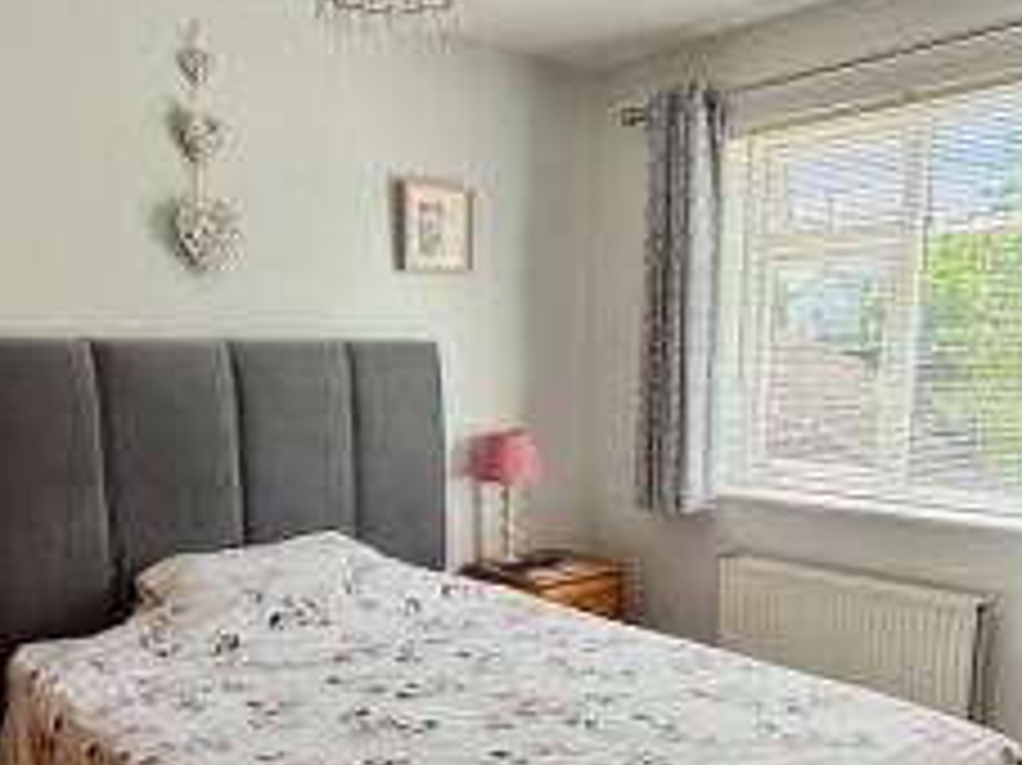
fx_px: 1062
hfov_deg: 51.4
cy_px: 569
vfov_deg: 38.6
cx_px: 516
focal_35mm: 36
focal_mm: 2.22
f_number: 2.2
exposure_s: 1/147
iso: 64
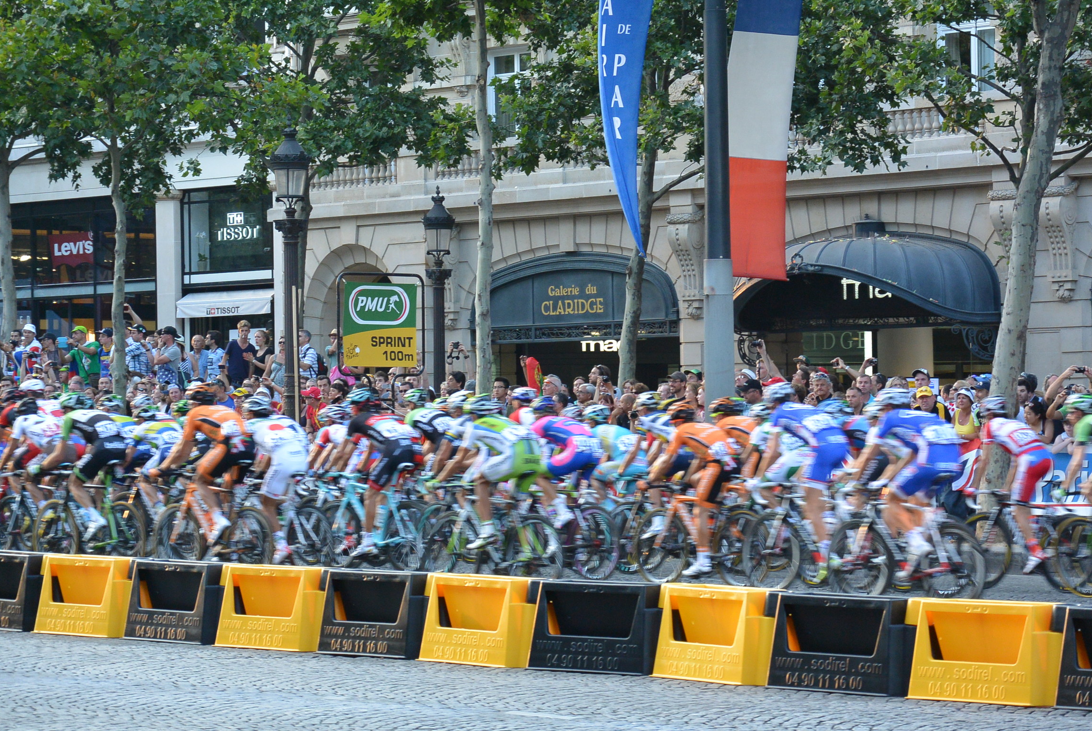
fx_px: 4070
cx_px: 589
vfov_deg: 10.3
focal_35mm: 134
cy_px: 341
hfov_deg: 15.3
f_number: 4
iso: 320
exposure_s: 1/125
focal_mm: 45.9
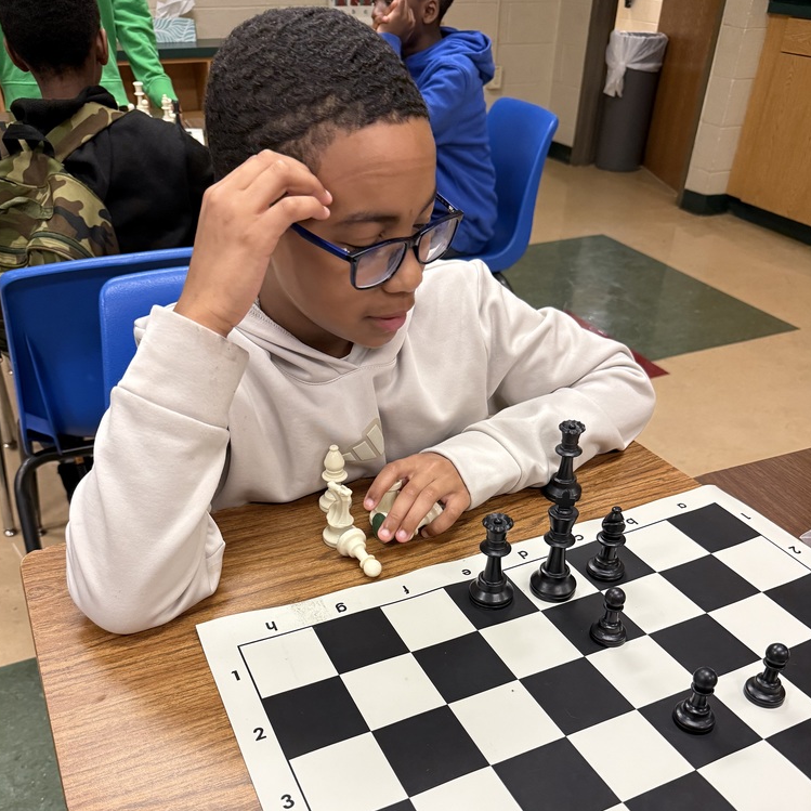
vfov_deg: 54.3
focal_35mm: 29
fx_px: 769
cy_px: 552
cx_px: 400
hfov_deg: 55.6
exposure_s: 1/60
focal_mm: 6.76
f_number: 1.78
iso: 250
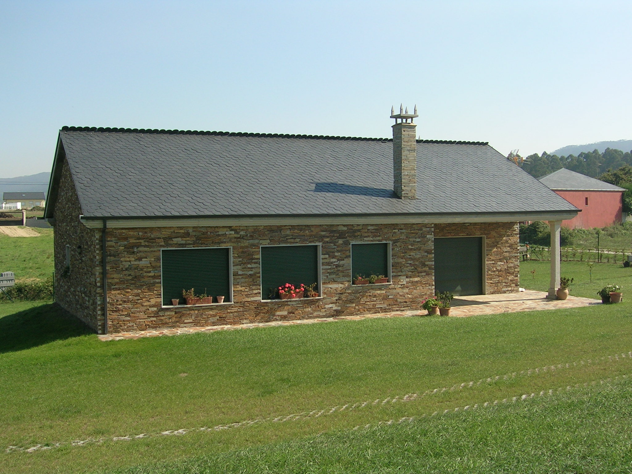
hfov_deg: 42.9
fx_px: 803
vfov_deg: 32.9
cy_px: 237
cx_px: 316
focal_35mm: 44
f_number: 5.1
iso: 50
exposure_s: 1/345
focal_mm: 6.7
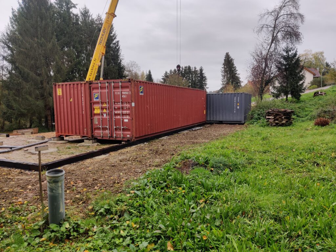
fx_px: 262
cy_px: 126
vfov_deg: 51.4
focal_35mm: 27
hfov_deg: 65.3
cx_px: 168
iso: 125
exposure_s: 1/599
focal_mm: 4.75
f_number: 1.75
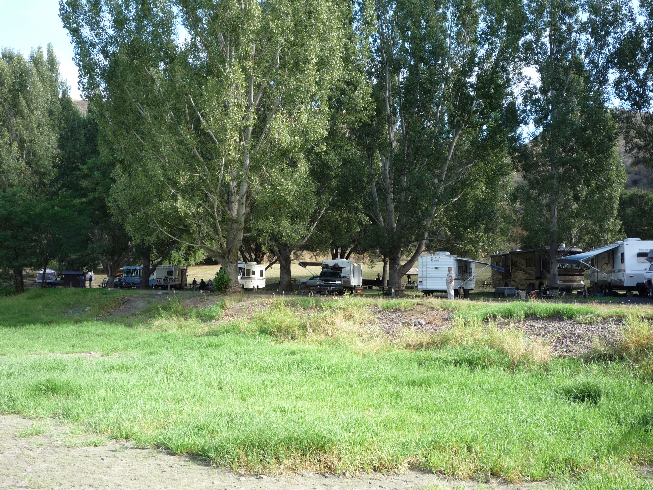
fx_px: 736
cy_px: 245
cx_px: 326
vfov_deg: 36.8
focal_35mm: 39
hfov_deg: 47.9
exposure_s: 1/125
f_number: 4
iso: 100
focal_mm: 6.3
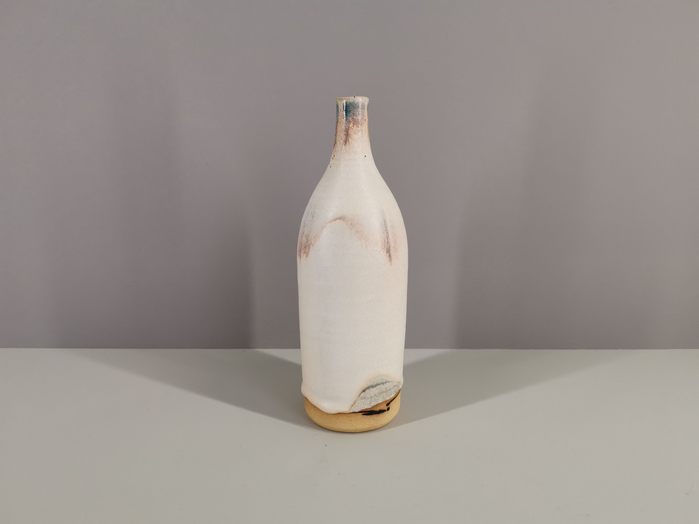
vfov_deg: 51.4
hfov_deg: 65.3
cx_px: 350
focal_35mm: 27
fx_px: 545
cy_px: 262
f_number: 1.8
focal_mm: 5.58
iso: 100
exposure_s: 1/100
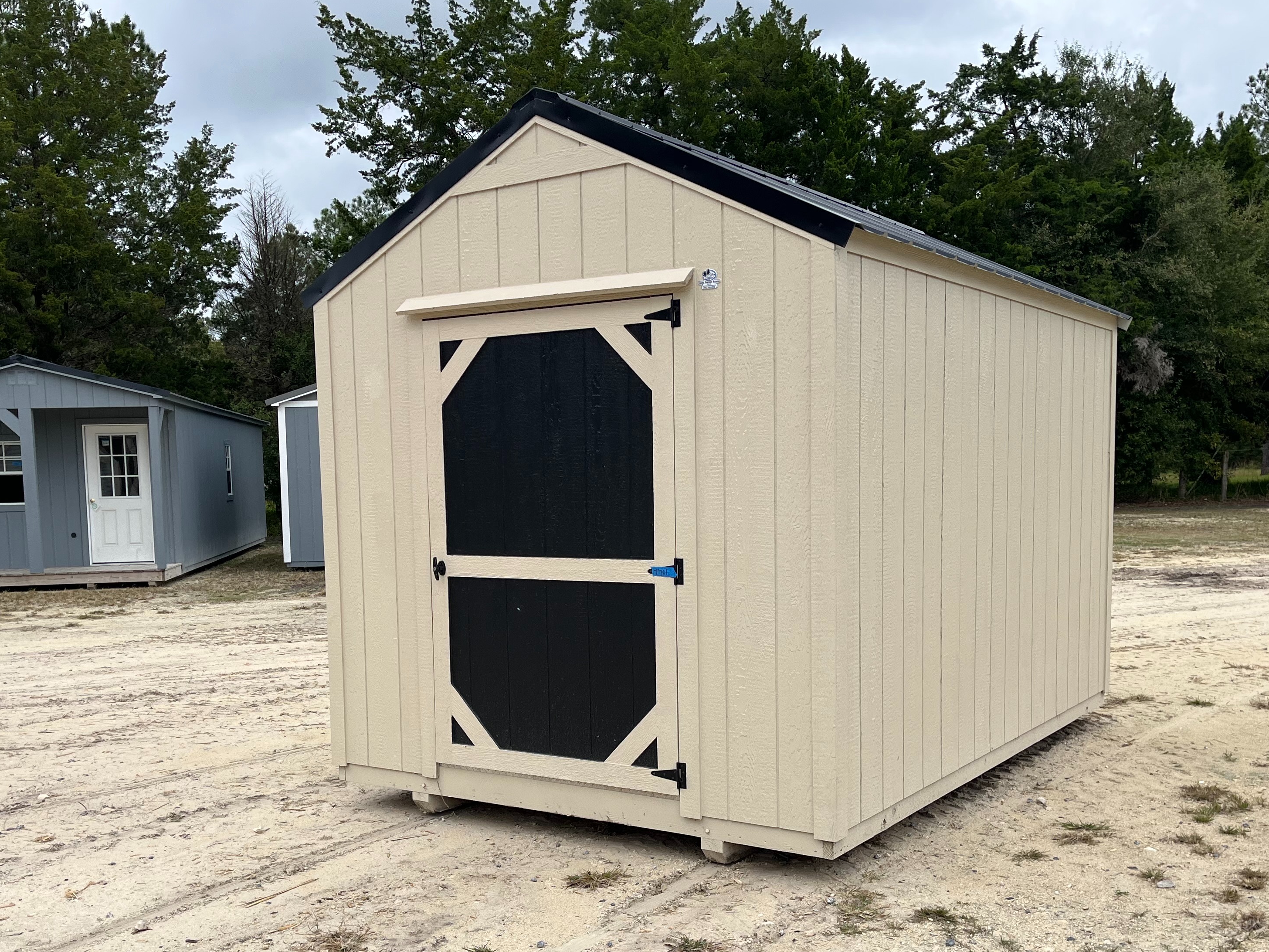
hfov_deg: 51.3
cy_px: 592
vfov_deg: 39.4
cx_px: 618
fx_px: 1320
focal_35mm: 36
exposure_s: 1/1517
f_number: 1.6
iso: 50
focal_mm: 5.1
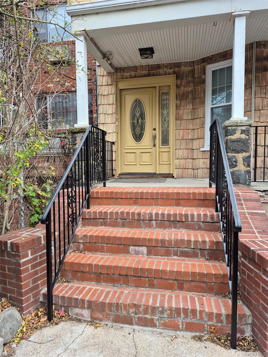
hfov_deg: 58.9
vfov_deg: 73.9
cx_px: 134
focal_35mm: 23
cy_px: 178
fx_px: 237
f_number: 1.8
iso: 25
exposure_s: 1/182
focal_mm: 5.4
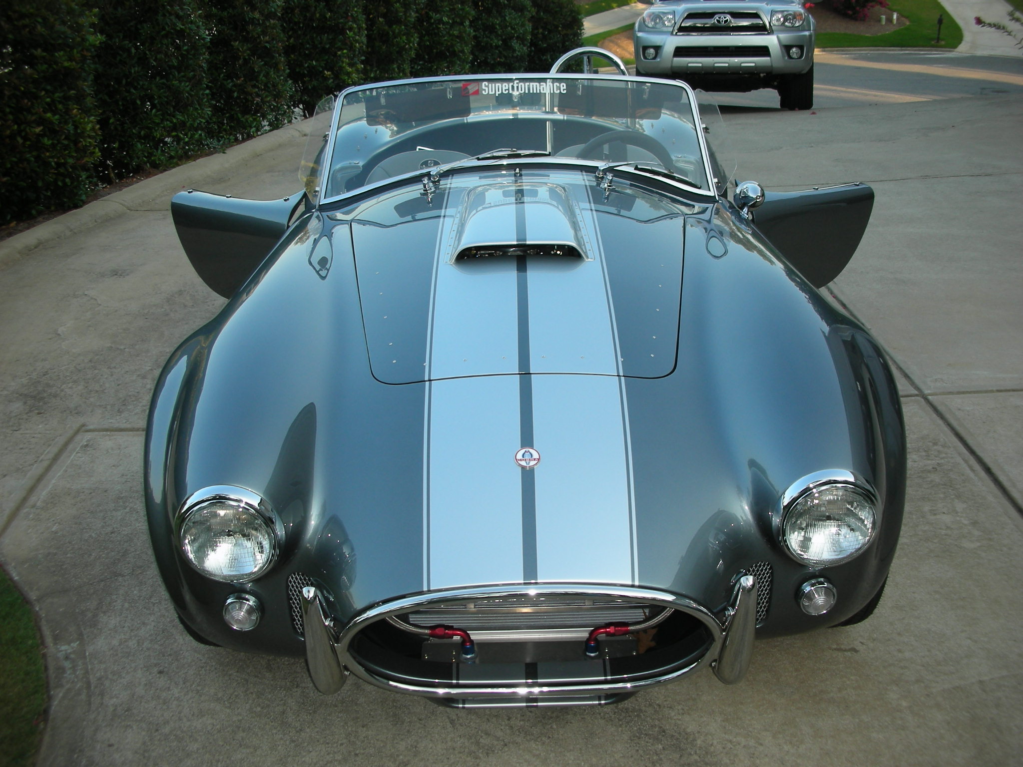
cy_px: 384
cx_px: 512
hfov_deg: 52.6
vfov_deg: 40.7
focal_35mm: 35
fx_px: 1034
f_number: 3
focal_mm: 5.8
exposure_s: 1/112
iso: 50
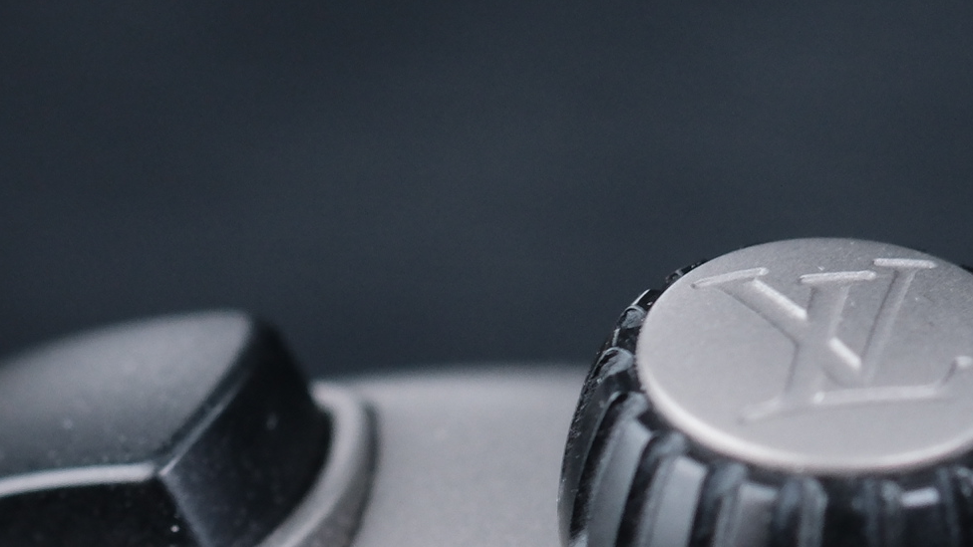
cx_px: 875
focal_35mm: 371
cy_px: 993
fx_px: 9572
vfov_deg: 3.3
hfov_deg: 5.8
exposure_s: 1/60
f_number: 5.6
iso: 640
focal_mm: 60
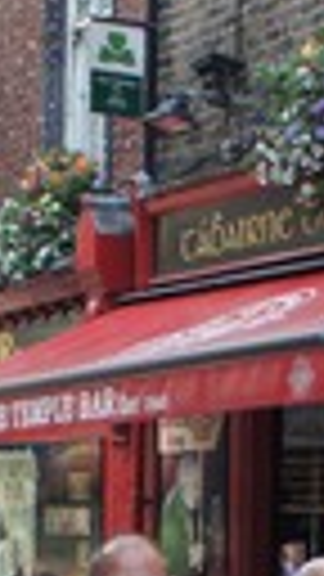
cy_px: 742
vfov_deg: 14.6
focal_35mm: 141
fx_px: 2154
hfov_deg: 8.4
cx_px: 472
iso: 500
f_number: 5
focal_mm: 18
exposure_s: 1/160
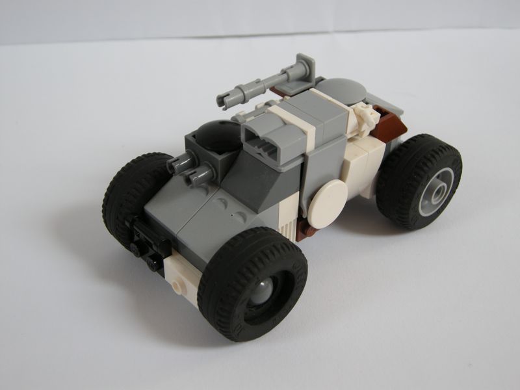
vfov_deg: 30.9
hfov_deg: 40.4
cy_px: 195
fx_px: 706
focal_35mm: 47
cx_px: 260
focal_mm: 10.1
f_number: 3.4
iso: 64
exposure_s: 1/68
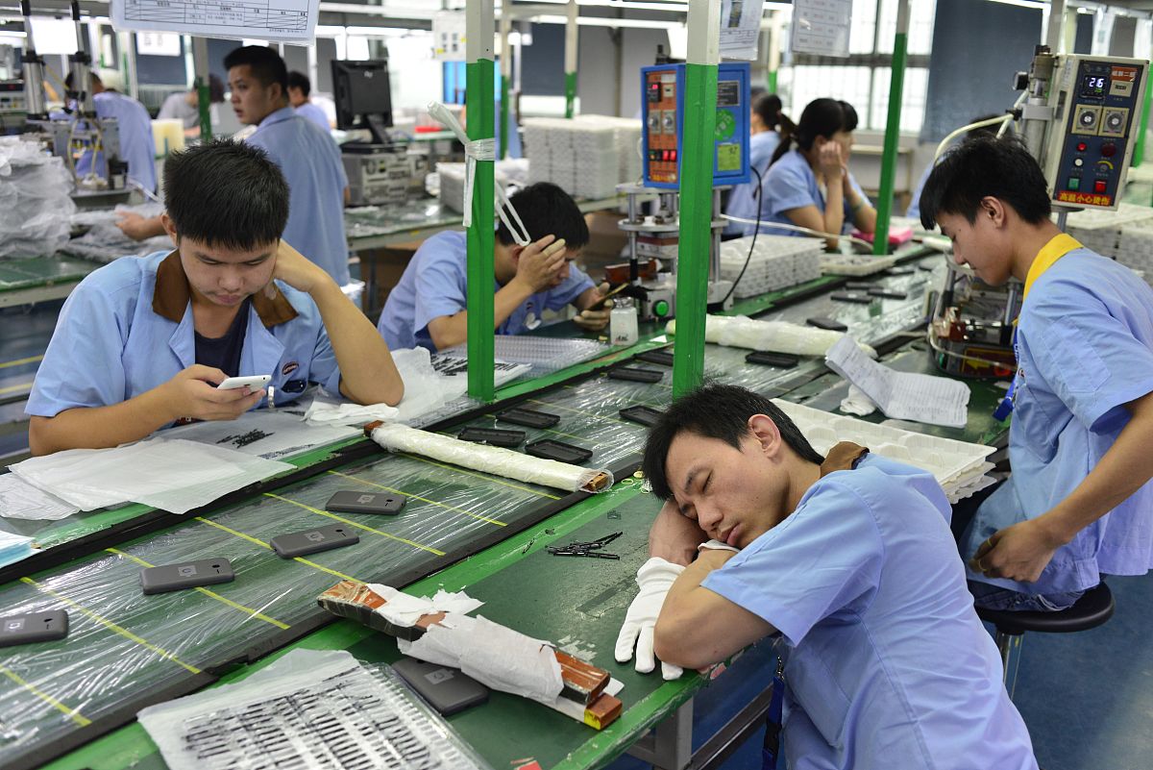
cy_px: 385
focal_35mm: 35
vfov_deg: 37.9
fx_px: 1121
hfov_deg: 54.4
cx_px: 576
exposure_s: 1/320
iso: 1600
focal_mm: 35
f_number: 5
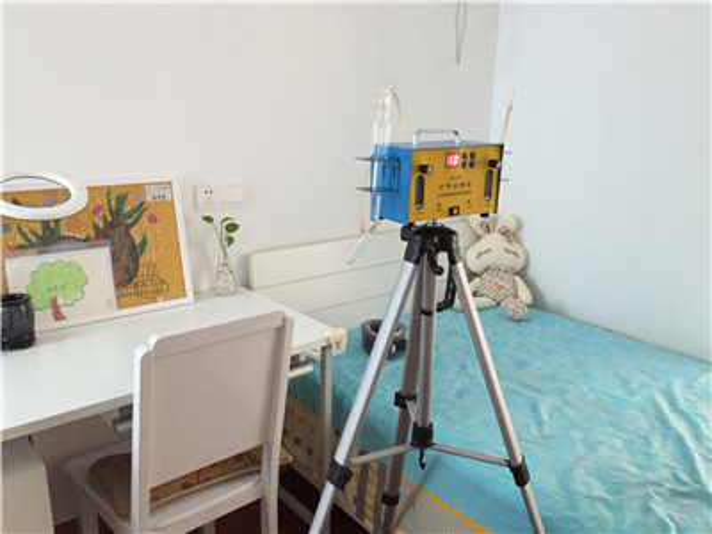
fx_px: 596
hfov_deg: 61.7
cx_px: 356
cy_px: 267
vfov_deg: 48.2
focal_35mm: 29
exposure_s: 1/33
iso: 320
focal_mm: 4.15
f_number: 2.2
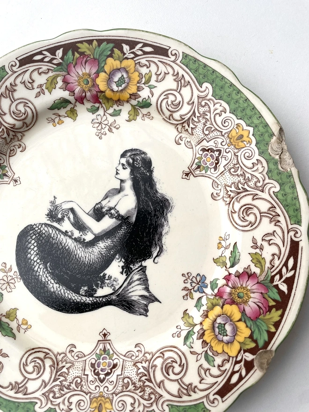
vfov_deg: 67.3
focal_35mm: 26
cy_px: 206
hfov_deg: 53.1
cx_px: 154
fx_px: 309
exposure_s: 1/122
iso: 32
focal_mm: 4.2
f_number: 1.6
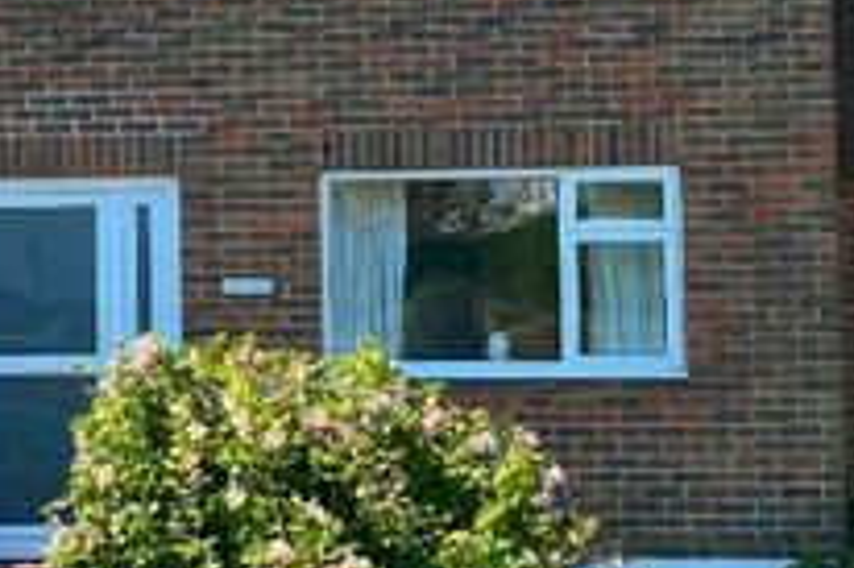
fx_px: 2181
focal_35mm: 92
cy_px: 259
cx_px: 83
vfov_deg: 14.8
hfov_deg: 21.7
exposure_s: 1/884
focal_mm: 4.25
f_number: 1.8
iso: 32
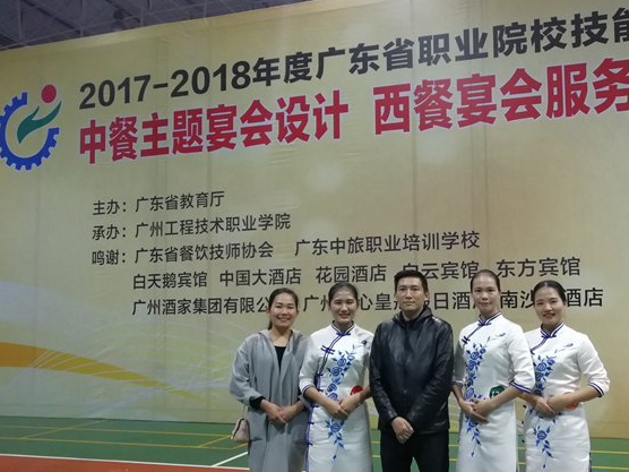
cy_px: 265
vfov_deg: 41.7
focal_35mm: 34
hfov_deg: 53.4
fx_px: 618
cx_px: 389
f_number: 1.8
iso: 500
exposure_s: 1/25
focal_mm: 3.83
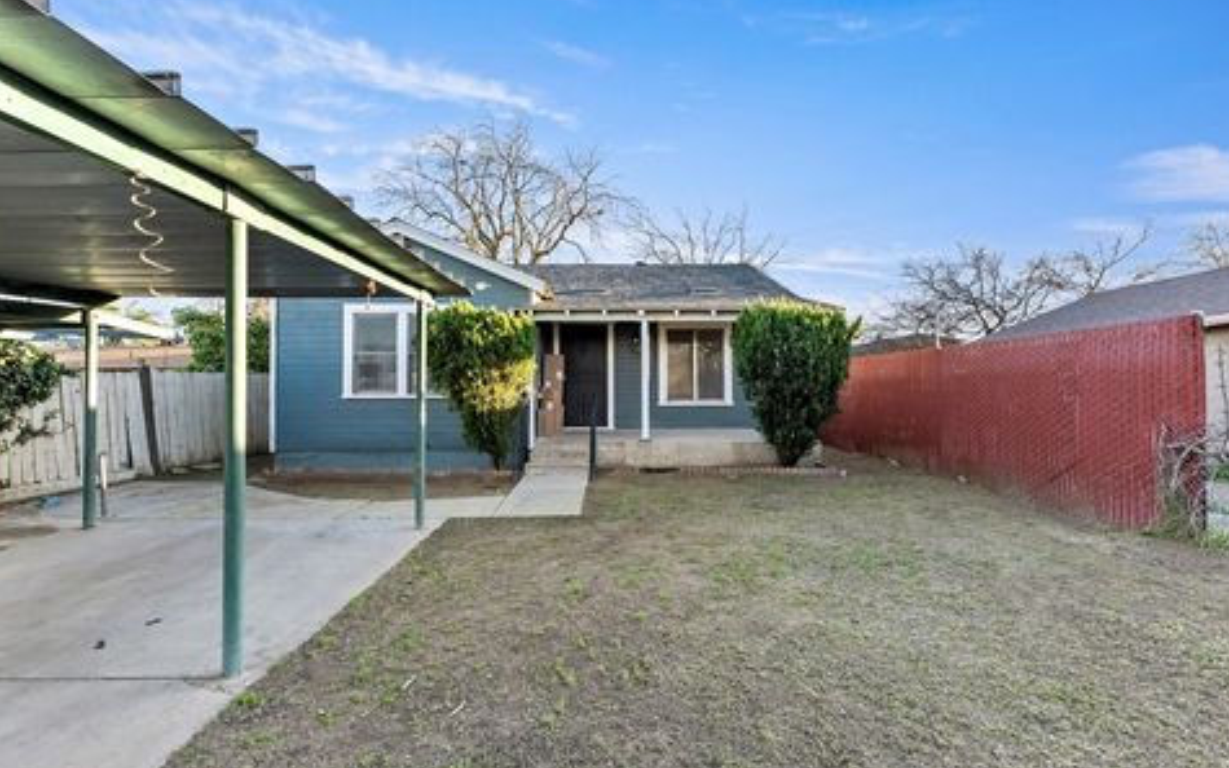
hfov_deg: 101.4
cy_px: 389
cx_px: 624
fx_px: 502
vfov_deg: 74.8
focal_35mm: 15
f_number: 5
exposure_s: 1/100
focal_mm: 14
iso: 80
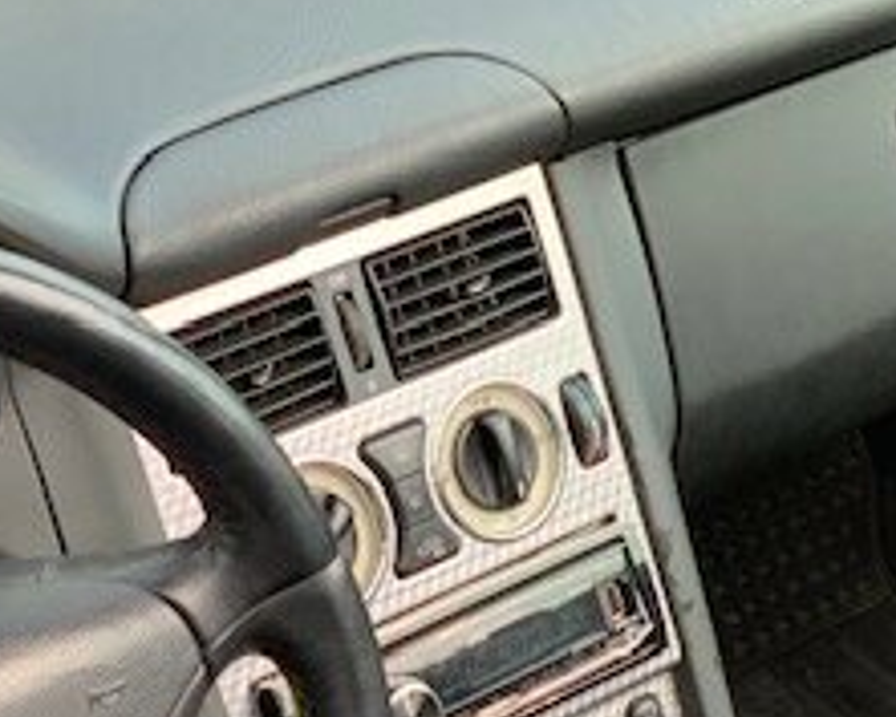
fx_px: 3900
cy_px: 818
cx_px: 1066
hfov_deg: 12.8
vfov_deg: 10.4
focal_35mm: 147
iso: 32
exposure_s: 1/122
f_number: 2.4
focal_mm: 6
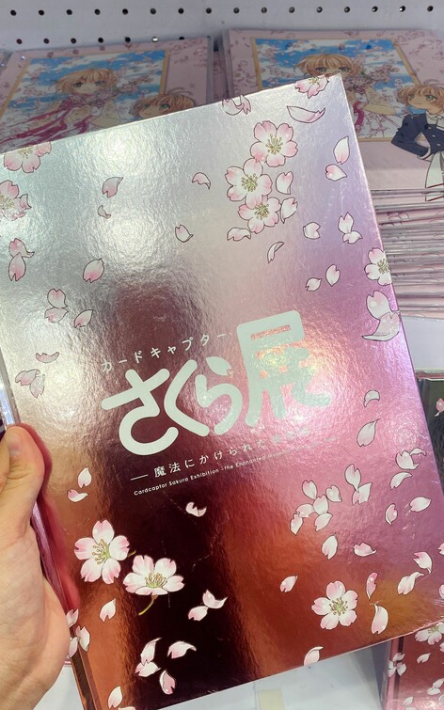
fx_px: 600
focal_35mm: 31
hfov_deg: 40.6
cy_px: 315
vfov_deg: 61.1
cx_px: 202
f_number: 1.8
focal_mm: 4.25
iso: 100
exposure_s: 1/120
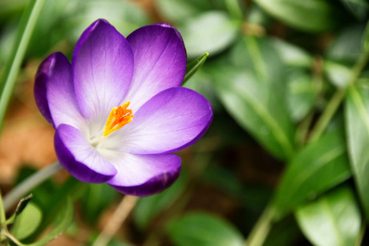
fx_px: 2842
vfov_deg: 4.9
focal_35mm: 278
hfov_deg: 7.4
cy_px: 123
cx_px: 184
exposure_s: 1/200
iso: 720
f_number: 6
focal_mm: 185
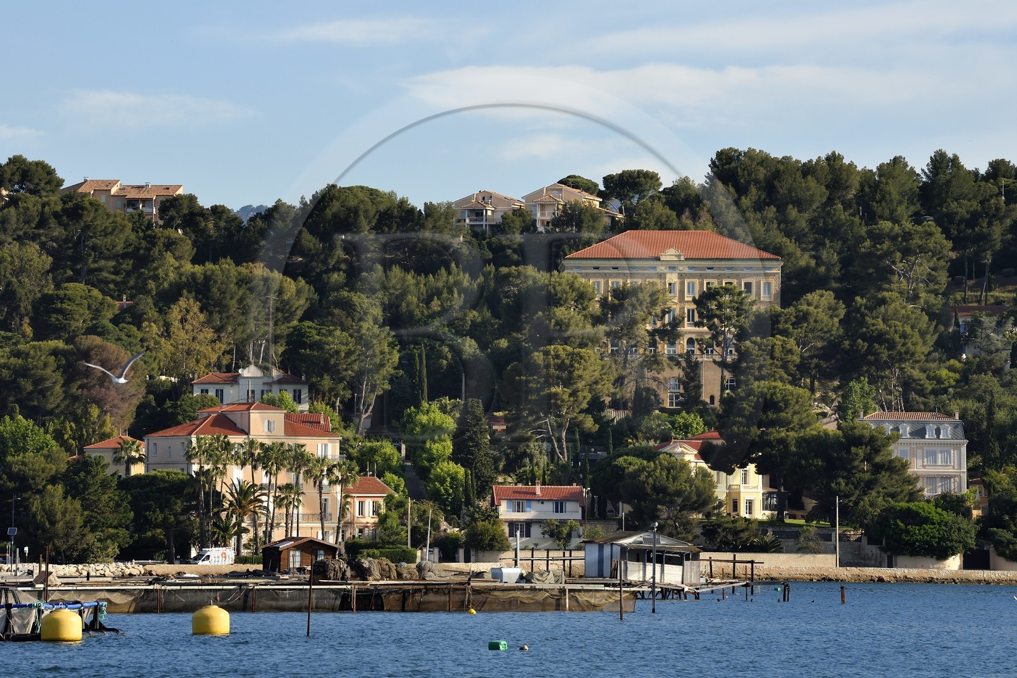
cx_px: 508
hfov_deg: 10.3
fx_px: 5650
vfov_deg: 6.9
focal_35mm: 200
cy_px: 339
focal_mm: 200
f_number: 10
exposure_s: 1/400
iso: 200
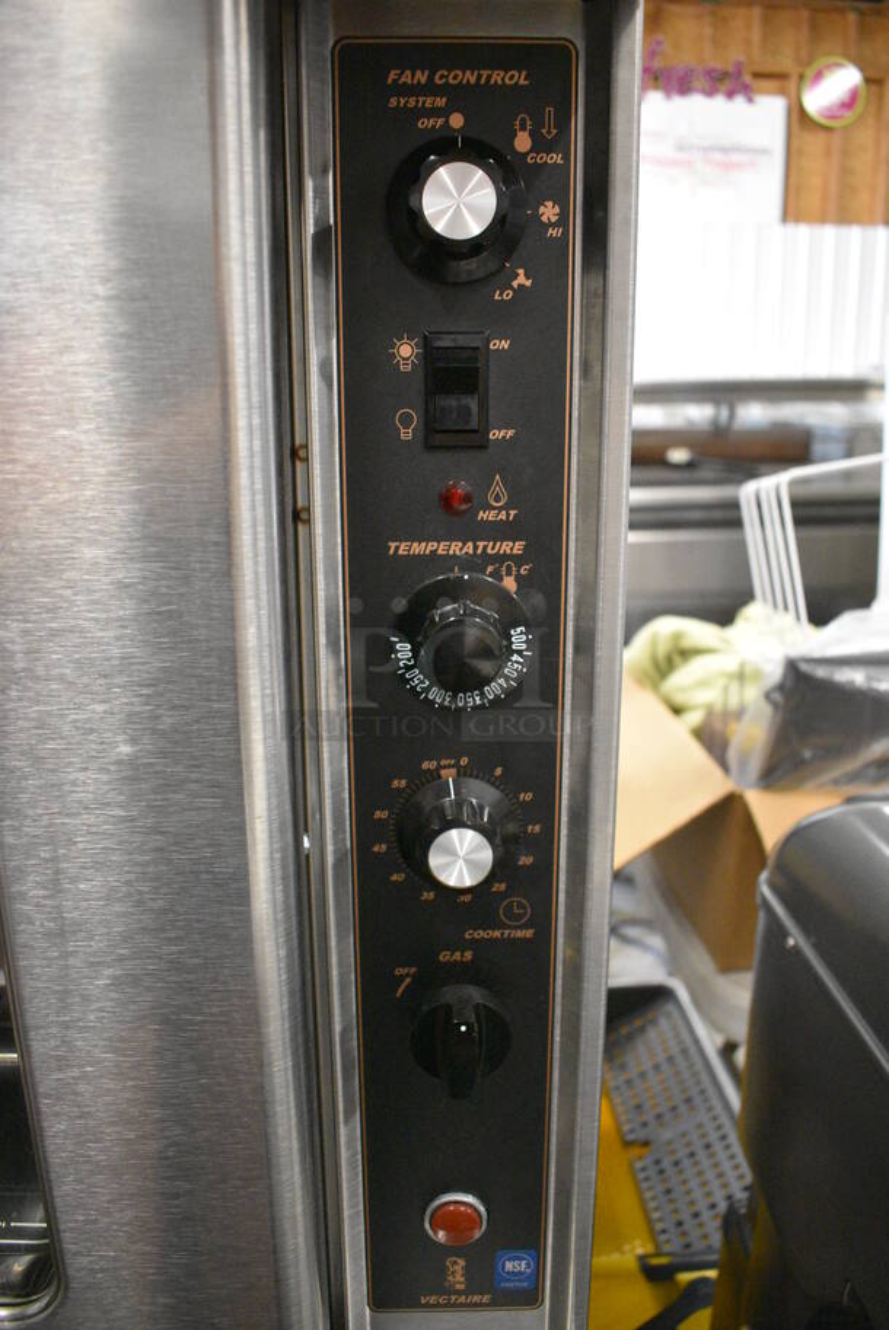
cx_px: 444
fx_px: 999
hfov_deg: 48.0
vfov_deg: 67.3
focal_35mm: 27
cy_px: 665
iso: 5000
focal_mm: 18
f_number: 3.5
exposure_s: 1/125
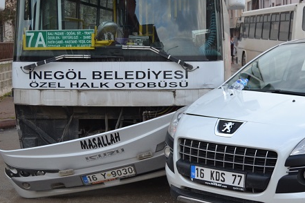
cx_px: 190
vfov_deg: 19.7
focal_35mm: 69
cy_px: 94
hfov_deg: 29.1
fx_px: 585
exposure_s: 1/800
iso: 400
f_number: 4
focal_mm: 22
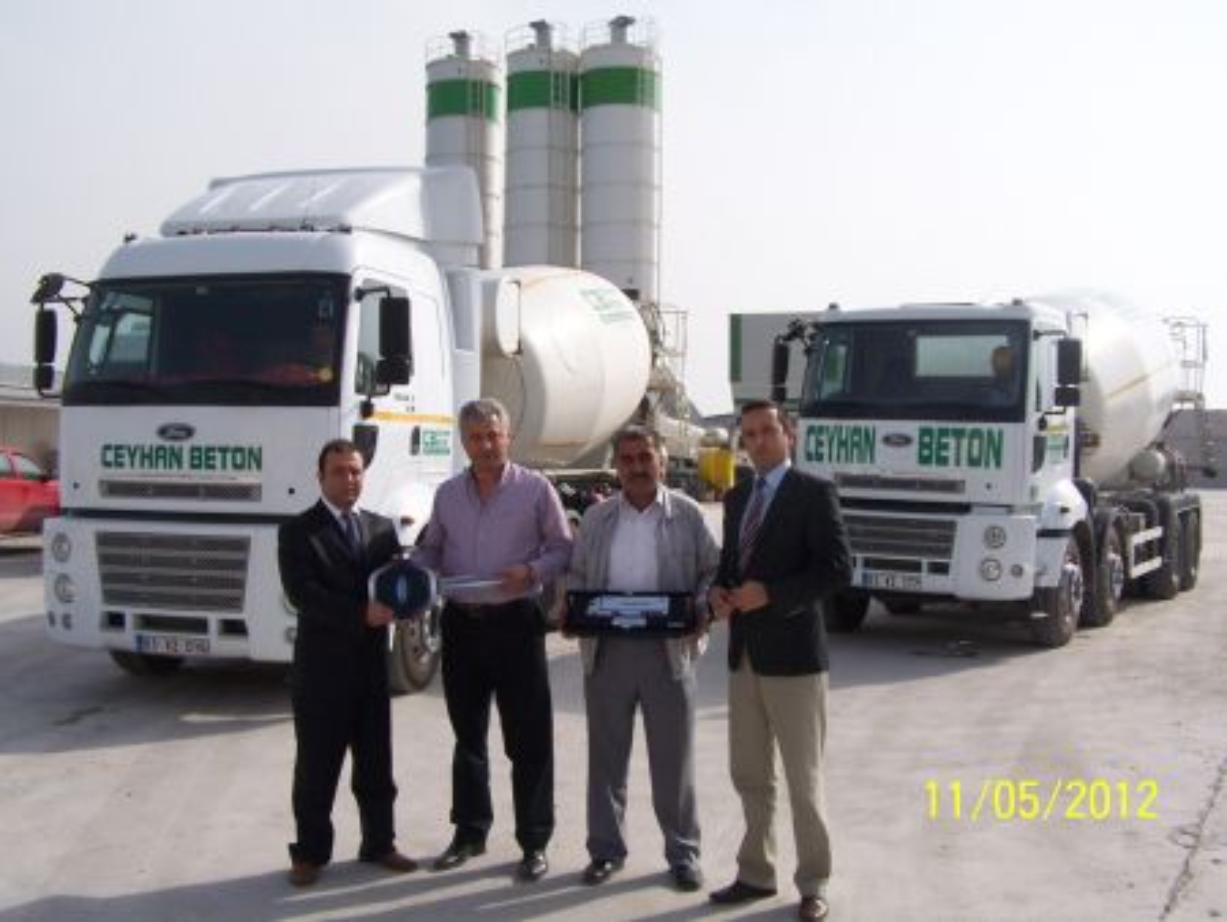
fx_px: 1348
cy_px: 461
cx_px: 614
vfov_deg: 37.8
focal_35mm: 38
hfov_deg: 49.0
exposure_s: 1/1000
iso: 80
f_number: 4
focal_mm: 6.3
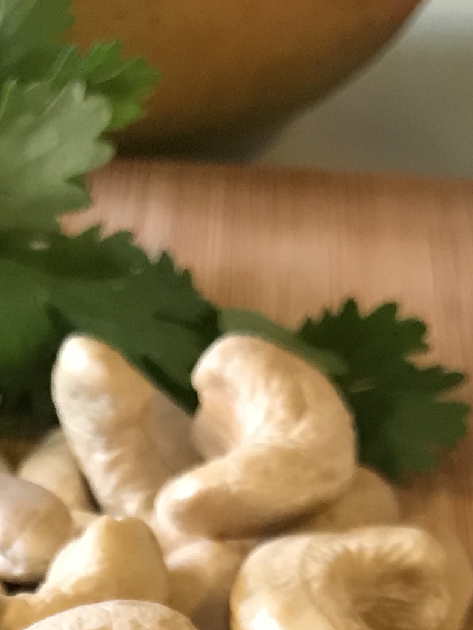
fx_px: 1967
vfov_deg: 16.0
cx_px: 20
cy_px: 1063
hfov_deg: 13.5
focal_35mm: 108
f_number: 1.8
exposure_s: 1/15
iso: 50
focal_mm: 3.99
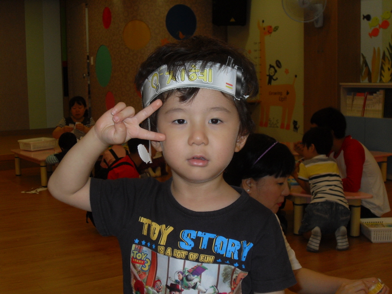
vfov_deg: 27.5
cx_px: 196
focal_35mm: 53
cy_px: 147
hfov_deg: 36.2
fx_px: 600
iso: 100
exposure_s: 1/60
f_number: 3.4
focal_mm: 8.4
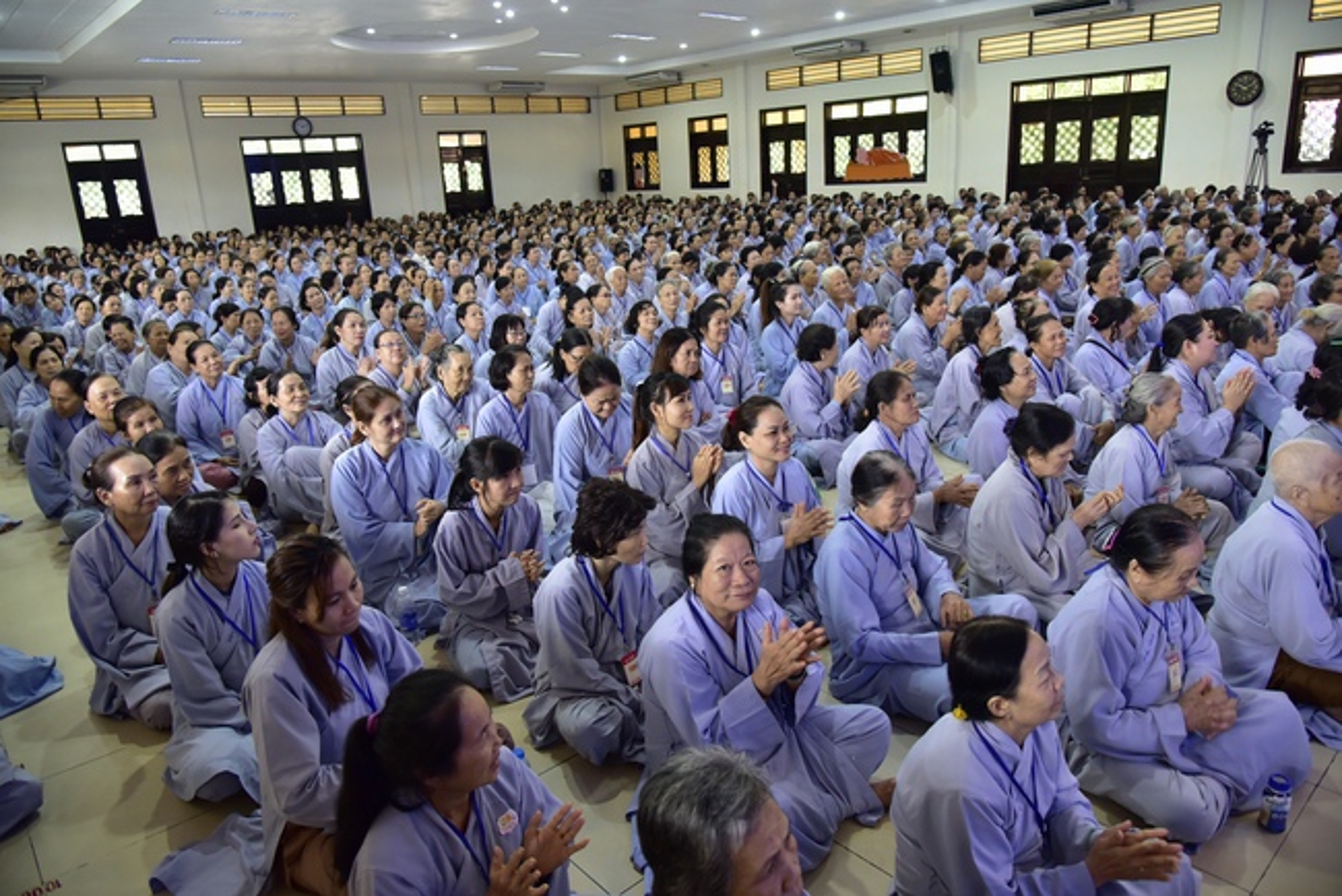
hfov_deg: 73.7
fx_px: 895
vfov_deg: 53.2
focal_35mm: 24
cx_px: 671
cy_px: 448
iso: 1000
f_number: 4
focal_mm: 24
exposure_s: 1/50
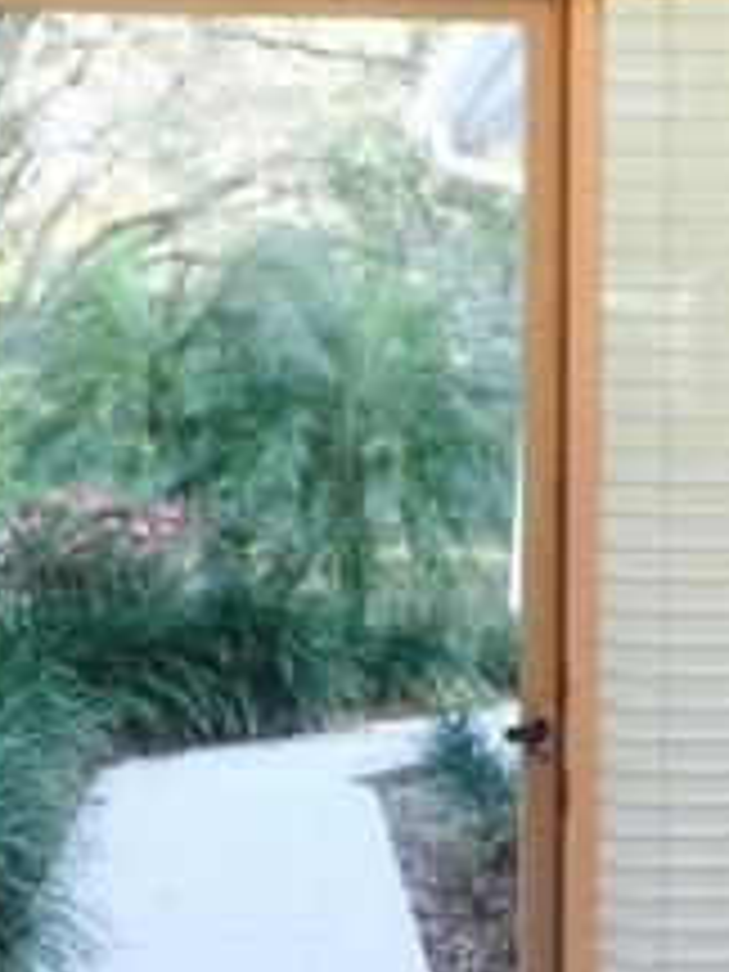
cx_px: 472
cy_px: 626
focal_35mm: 86
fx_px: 2415
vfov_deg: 22.7
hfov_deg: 17.1
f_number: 2.2
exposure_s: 1/30
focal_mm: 4.15
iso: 40
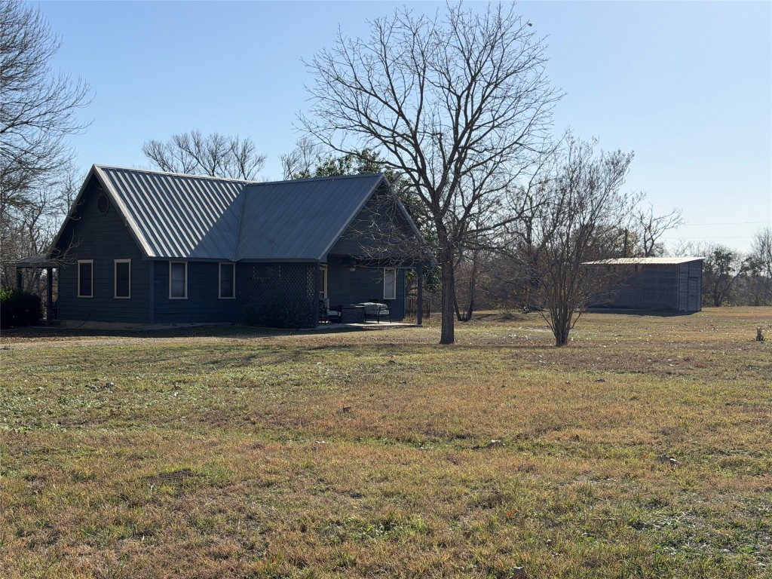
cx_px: 386
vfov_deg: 30.3
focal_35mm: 48
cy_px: 290
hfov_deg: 39.7
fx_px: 1070
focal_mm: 6.76
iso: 80
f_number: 1.78
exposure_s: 1/6536
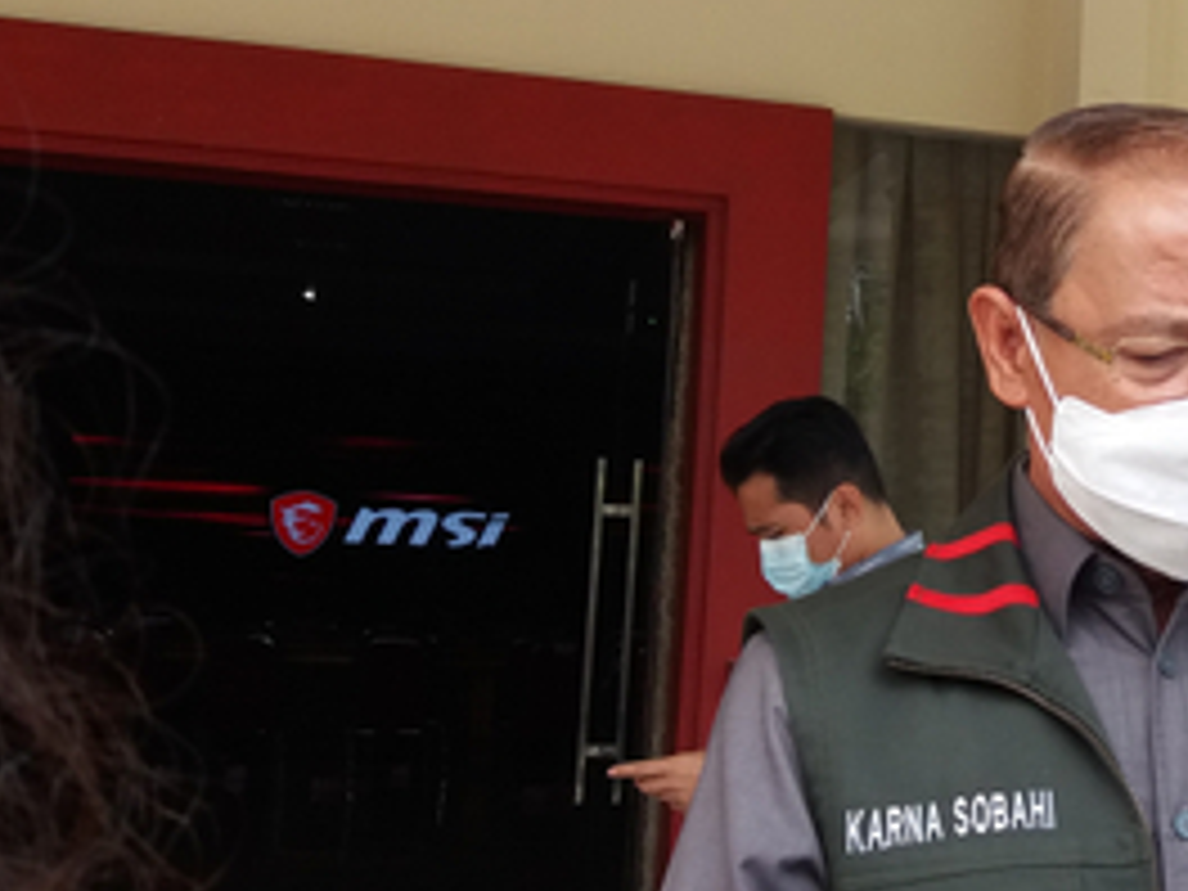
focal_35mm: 68
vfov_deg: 21.6
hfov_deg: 27.2
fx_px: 2334
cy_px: 400
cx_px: 1152
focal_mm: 3.7
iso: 64
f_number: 1.9
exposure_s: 1/395
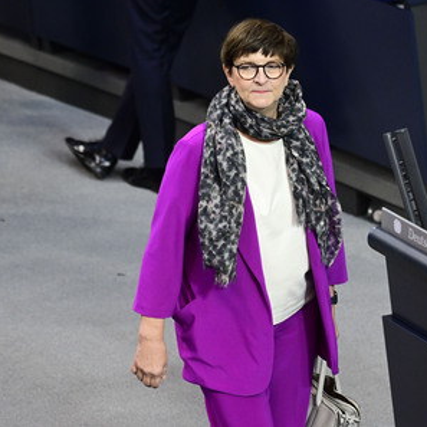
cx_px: 288
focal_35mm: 309
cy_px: 213
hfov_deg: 5.7
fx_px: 4312
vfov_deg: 5.7
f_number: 5.6
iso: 8000
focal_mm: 240
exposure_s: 1/500
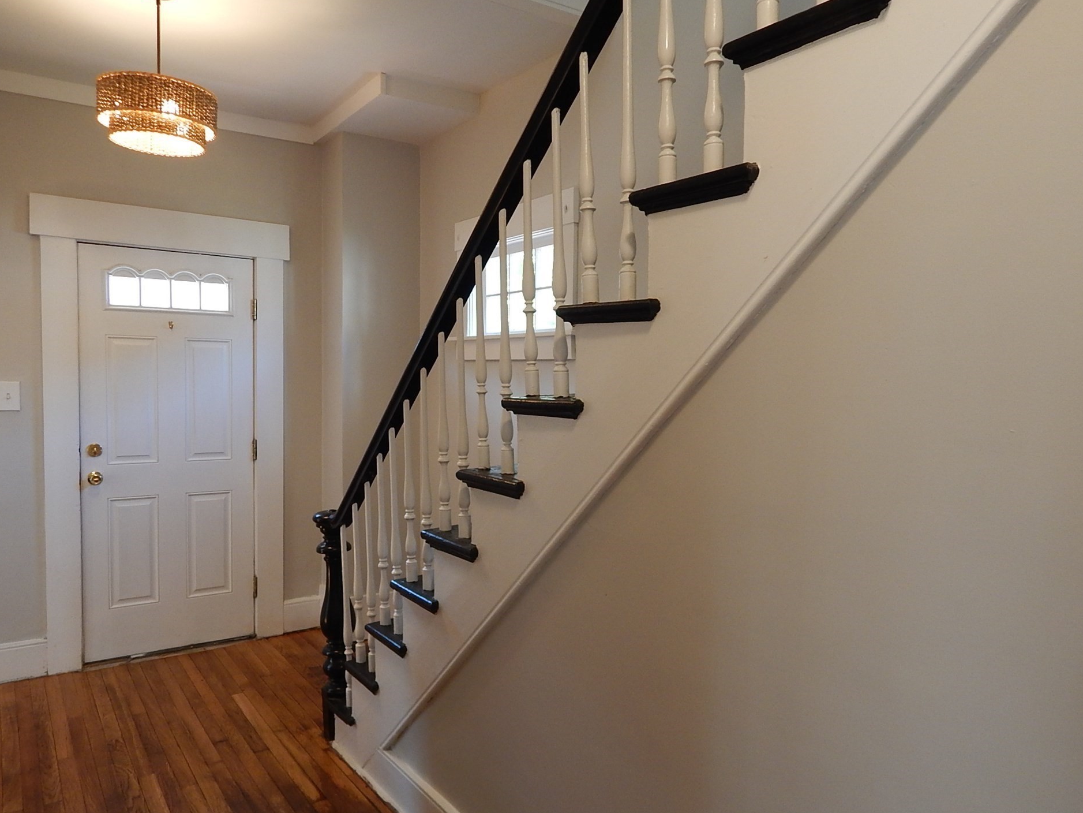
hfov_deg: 71.6
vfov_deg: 56.8
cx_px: 529
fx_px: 751
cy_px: 428
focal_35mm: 24
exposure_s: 1/30
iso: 180
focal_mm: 4
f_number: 3
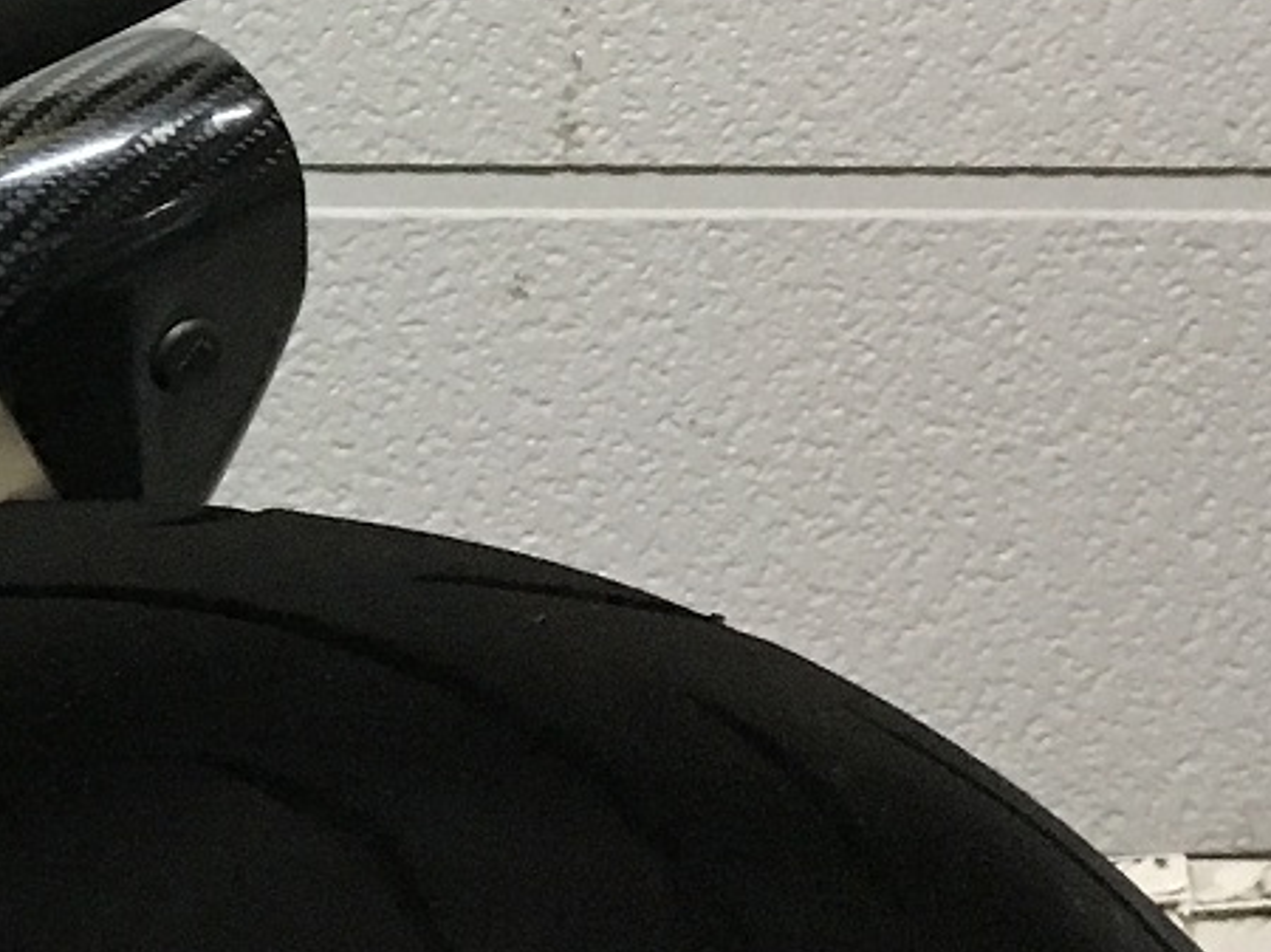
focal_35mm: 130
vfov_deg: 11.3
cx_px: -1062
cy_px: 14
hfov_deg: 13.5
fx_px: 4771
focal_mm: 4.15
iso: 200
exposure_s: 1/30
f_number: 2.2
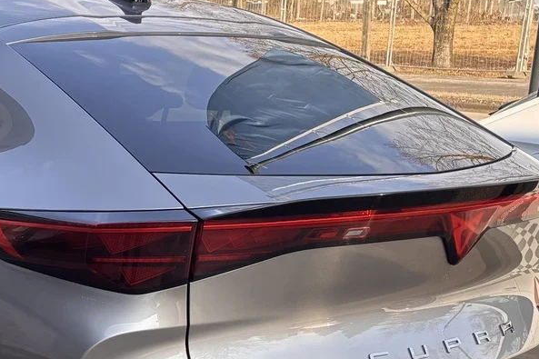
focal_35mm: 73
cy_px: 359
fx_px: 1093
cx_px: 58
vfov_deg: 18.2
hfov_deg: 26.8
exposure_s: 1/517
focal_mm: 5.96
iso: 50
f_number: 1.6
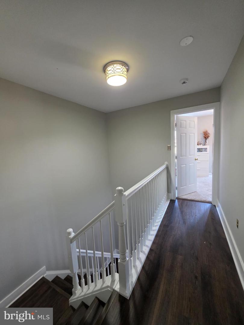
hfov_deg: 89.9
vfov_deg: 106.2
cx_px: 122
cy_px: 162
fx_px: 122
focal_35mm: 13
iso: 400
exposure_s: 1/60
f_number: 1.9
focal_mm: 2.2
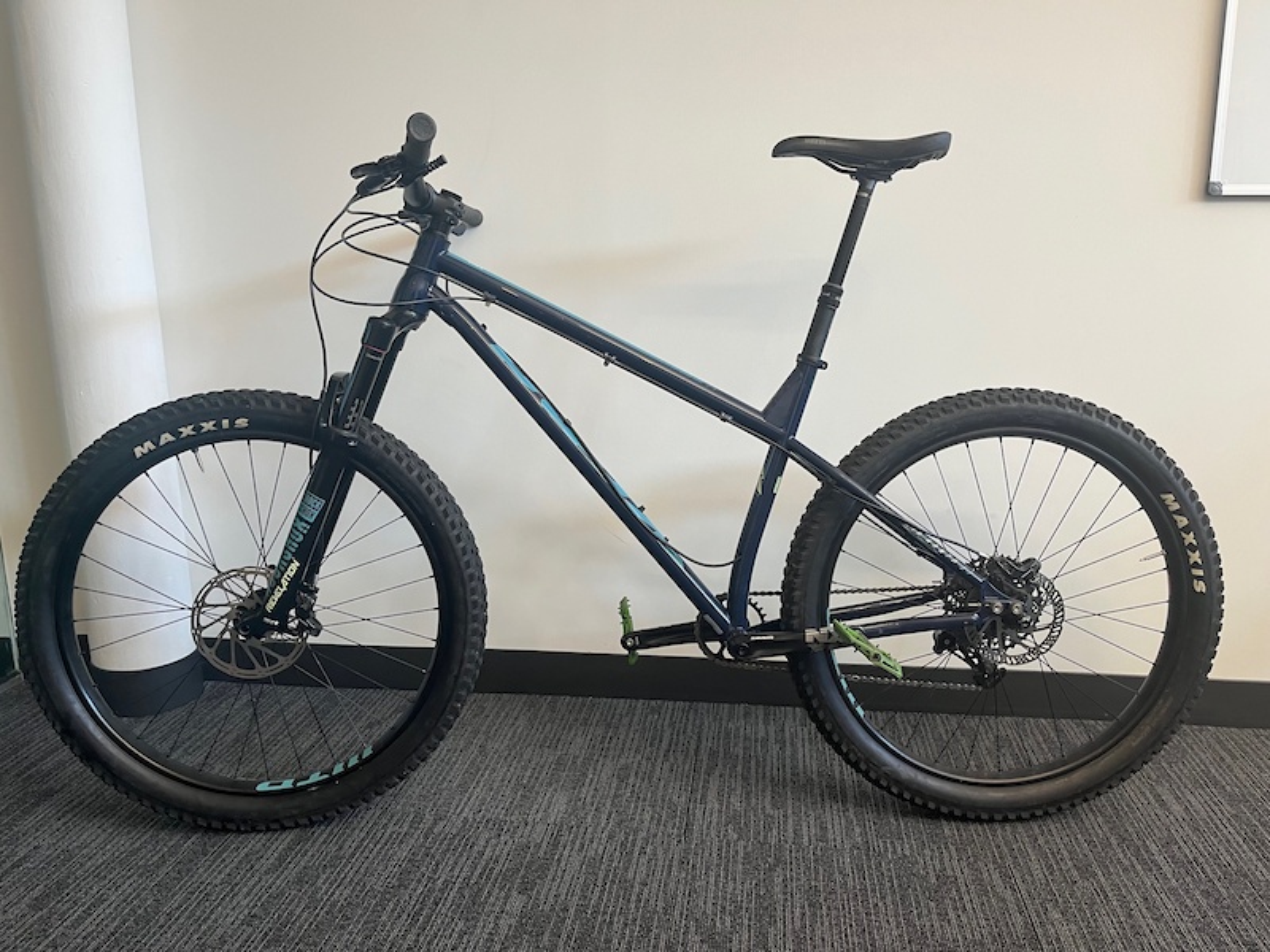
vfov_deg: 53.1
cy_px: 476
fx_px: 954
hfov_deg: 67.3
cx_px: 635
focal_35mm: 26
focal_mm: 5.1
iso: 80
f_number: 1.6
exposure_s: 1/60
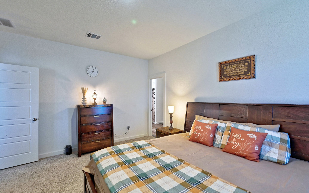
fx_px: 126
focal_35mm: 15
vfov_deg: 74.8
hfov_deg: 101.4
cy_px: 98
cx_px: 150
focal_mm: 14
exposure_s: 1/5
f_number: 8
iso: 400
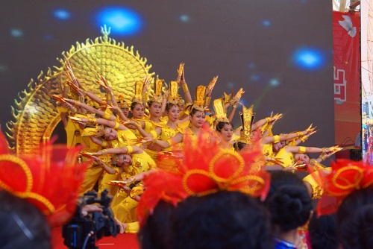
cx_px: 186
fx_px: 933
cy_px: 124
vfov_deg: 15.2
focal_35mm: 90
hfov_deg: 22.6
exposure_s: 1/100
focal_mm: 60
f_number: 5.6
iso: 160
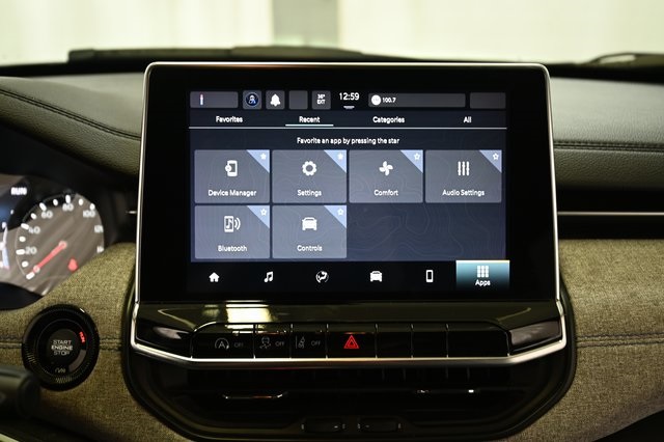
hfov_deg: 54.5
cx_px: 332
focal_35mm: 35
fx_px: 645
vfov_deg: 37.8
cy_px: 221
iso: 720
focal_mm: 35
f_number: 4
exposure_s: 1/30
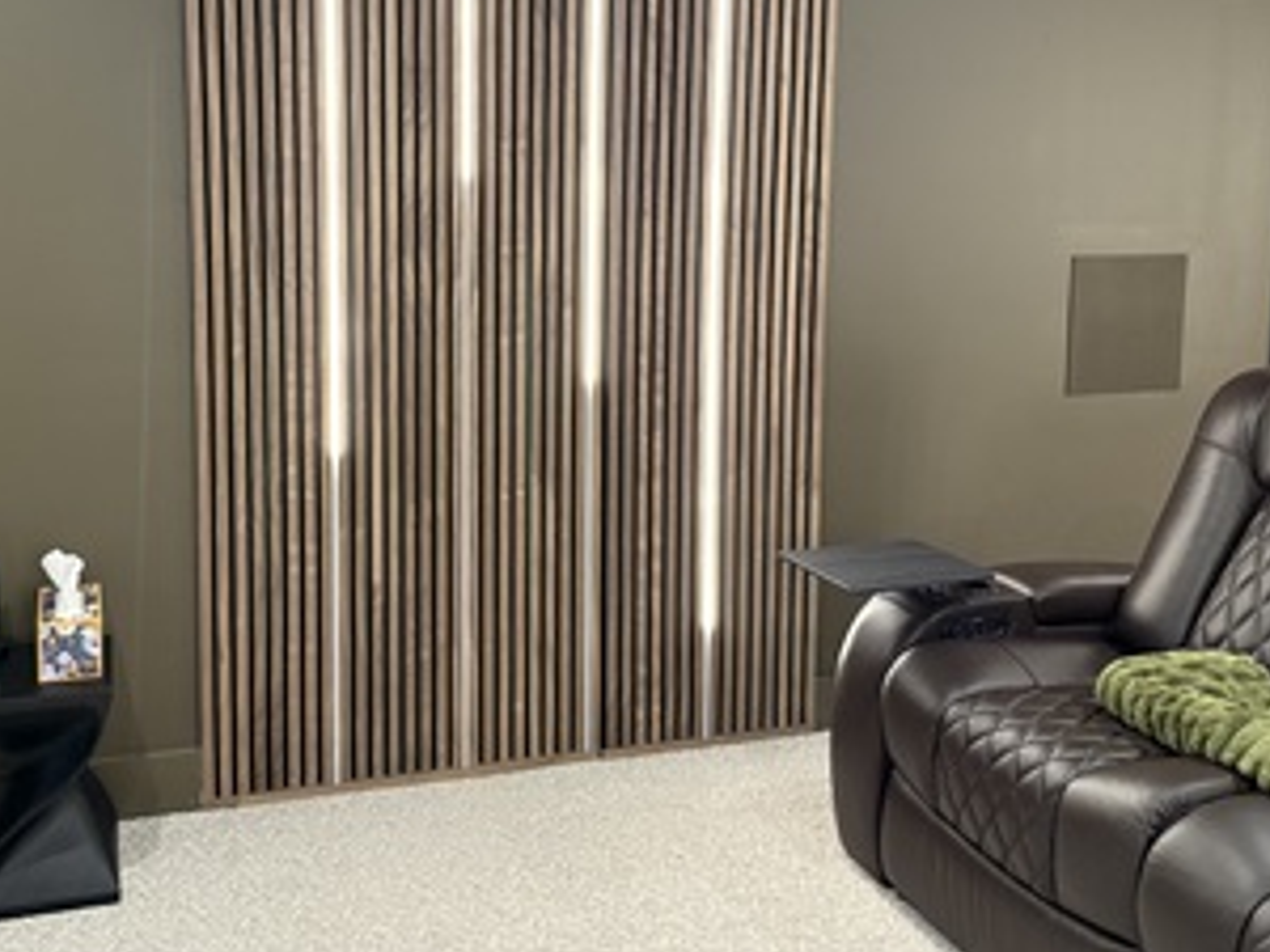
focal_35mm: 32
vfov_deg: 43.6
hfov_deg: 55.8
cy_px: 322
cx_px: 440
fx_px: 1174
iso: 500
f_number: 1.78
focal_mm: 6.76
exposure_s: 1/60
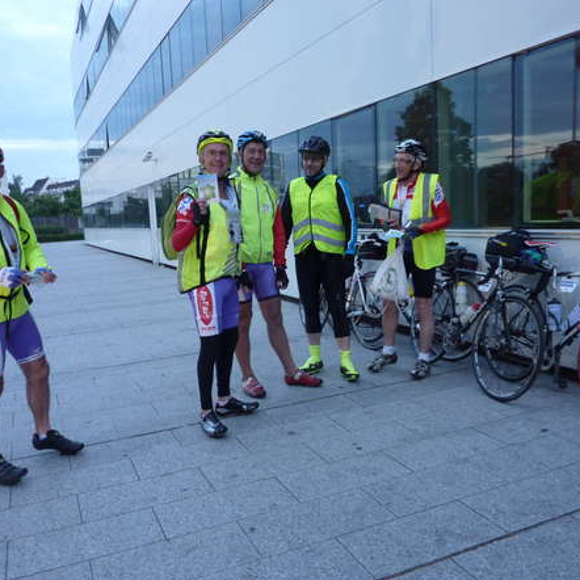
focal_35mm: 30
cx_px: 273
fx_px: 569
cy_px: 294
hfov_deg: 54.0
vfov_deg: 54.0
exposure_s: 1/30
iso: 250
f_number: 3.3
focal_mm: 4.1
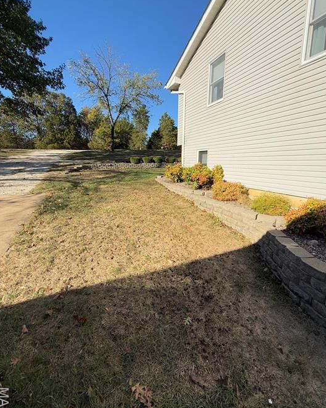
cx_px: 173
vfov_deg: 93.1
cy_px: 195
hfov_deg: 80.3
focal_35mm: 16
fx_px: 193
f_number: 2.2
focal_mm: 2.22
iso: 50
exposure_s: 1/1656
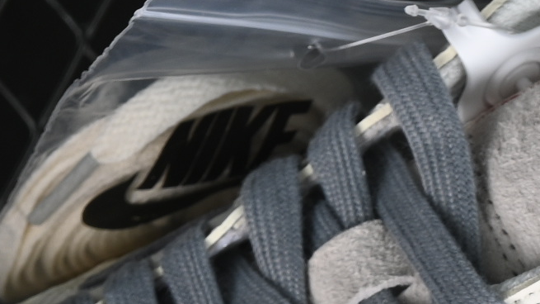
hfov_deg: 6.4
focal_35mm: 334
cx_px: 521
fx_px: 4781
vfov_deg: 3.6
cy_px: 683
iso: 160
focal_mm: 50
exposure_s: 1/80
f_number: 7.1
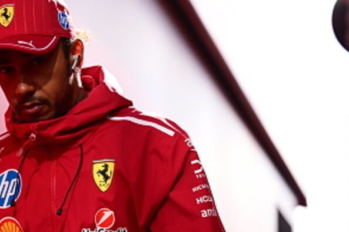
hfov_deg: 12.3
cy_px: 218
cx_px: 89
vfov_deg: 8.2
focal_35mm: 166
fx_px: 1609
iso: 400
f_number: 2.8
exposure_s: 1/2000
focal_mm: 82
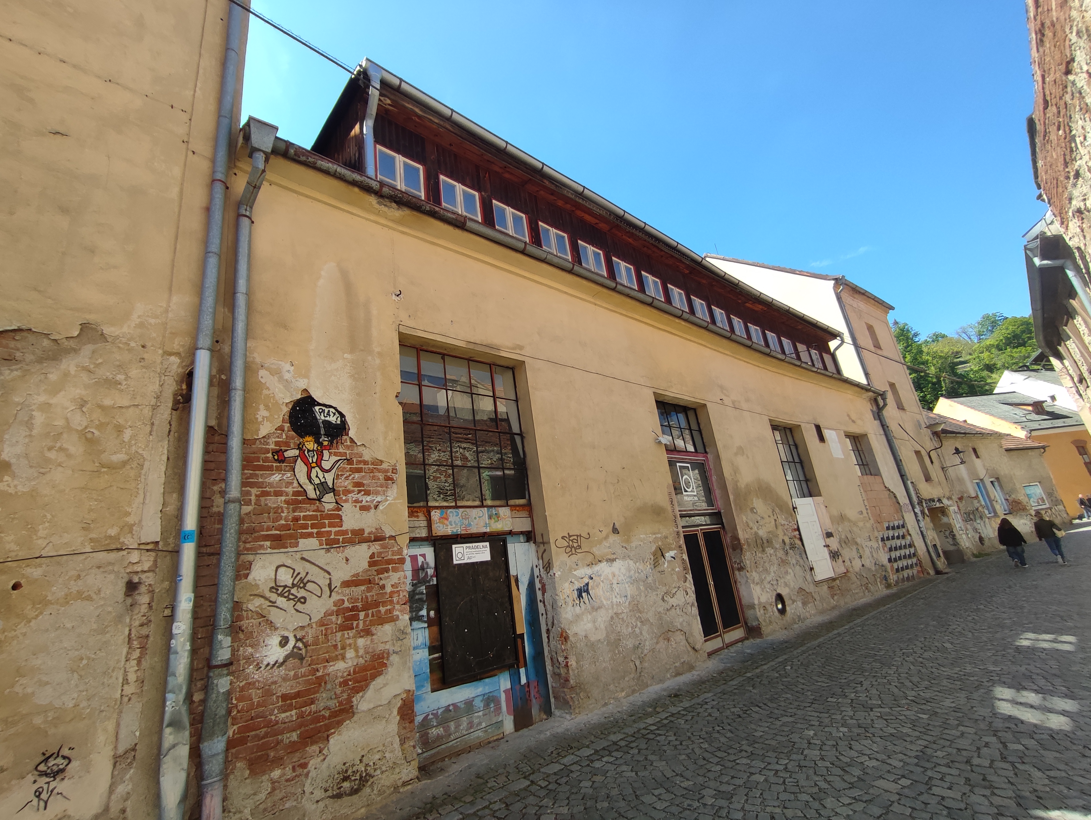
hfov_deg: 94.5
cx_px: 546
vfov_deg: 78.2
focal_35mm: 16
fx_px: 505
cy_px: 410
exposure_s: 1/436
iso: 50
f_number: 2.2
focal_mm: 1.65
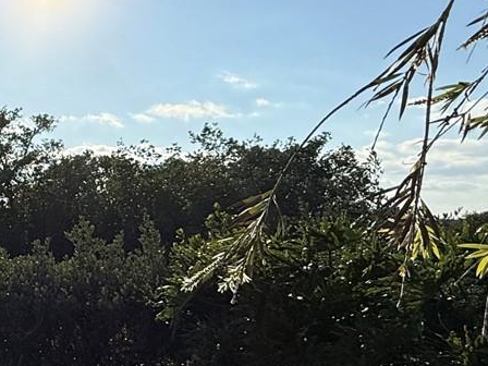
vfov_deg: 28.9
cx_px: -93
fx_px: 705
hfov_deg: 32.0
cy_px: 241
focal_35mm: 50
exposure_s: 1/6173
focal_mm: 2.22
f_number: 2.2
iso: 50
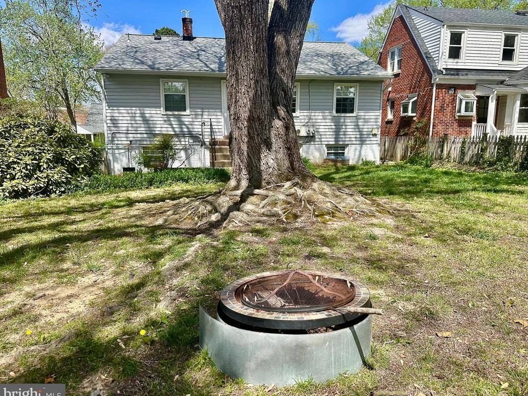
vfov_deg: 54.9
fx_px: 381
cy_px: 199
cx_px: 273
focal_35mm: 25
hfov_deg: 69.4
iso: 80
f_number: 1.78
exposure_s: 1/2525
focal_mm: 6.86
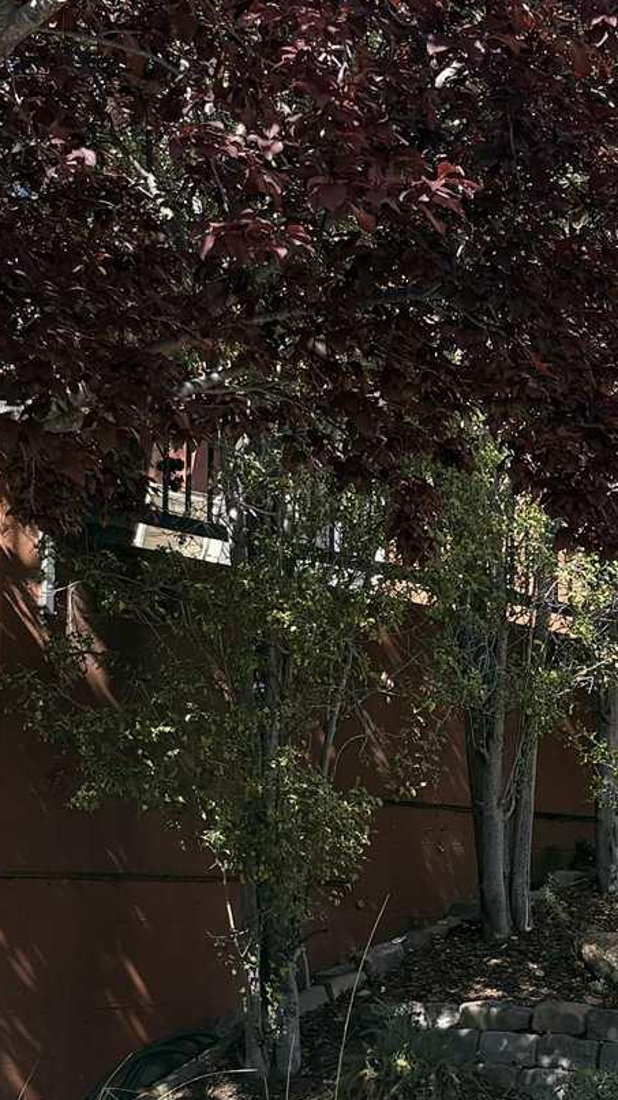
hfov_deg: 14.8
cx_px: 465
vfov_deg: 26.1
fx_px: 2361
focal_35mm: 81
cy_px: 689
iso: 50
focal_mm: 5.96
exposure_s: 1/2012
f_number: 1.6
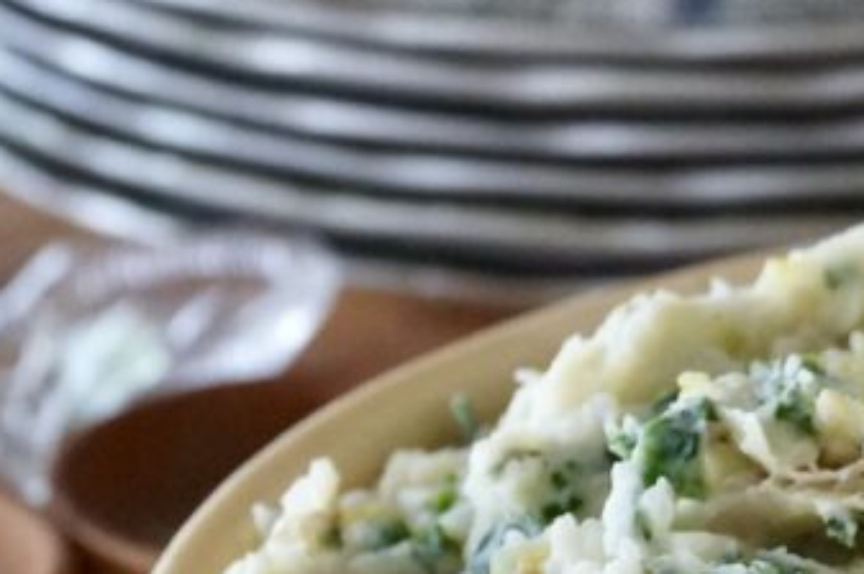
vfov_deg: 5.7
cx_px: 1013
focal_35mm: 242
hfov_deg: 8.4
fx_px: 5791
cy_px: 569
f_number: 5
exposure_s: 1/100
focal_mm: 53
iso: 4000
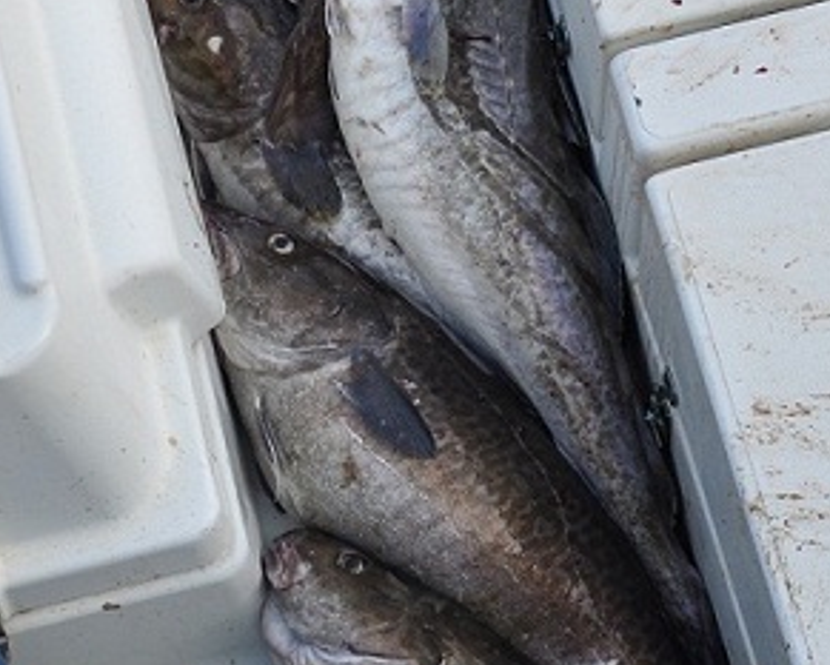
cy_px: 26
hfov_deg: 10.7
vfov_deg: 8.6
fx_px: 4407
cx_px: 260
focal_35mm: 179
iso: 400
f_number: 9
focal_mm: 45
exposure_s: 1/320
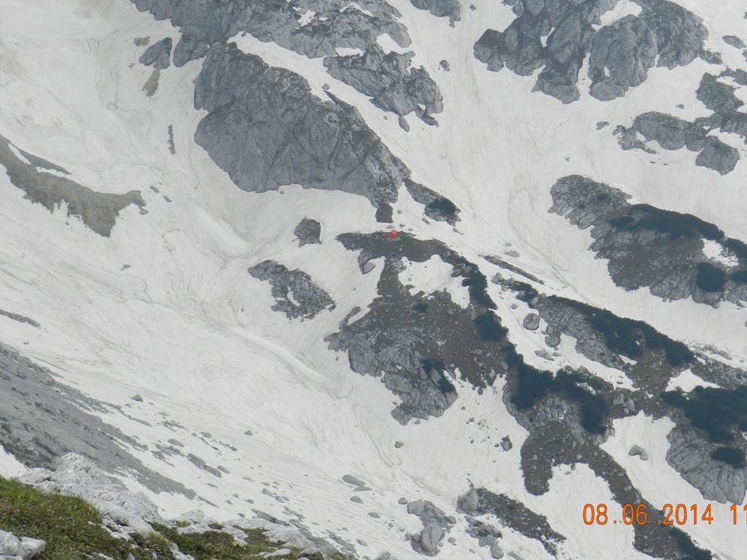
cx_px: 418
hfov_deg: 17.3
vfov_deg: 13.0
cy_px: 262
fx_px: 2461
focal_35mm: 114
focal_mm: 17.7
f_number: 4.6
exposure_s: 1/800
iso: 160
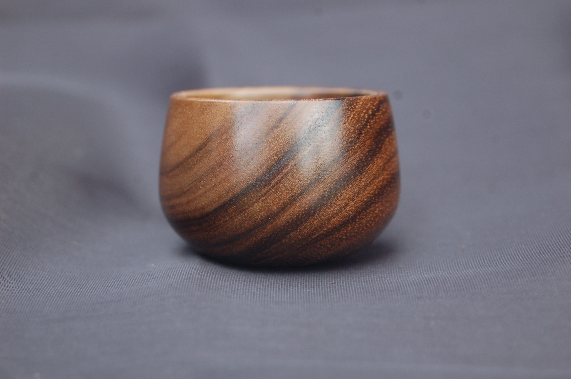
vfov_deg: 13.4
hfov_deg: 20.0
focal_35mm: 102
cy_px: 190
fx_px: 1615
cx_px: 286
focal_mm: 68
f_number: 5.6
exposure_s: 1/125
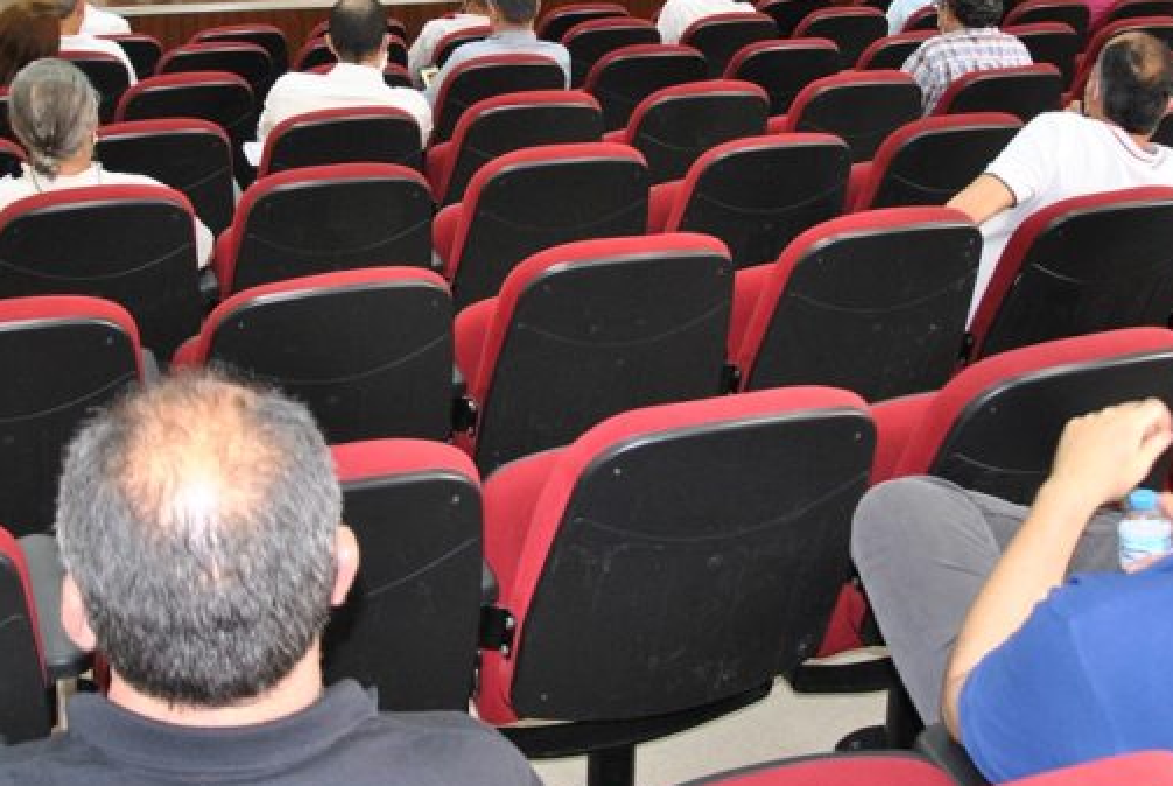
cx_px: 592
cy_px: 201
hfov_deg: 36.2
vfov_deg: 24.4
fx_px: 1795
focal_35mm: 55
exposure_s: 1/20
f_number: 3.5
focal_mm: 18
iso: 400
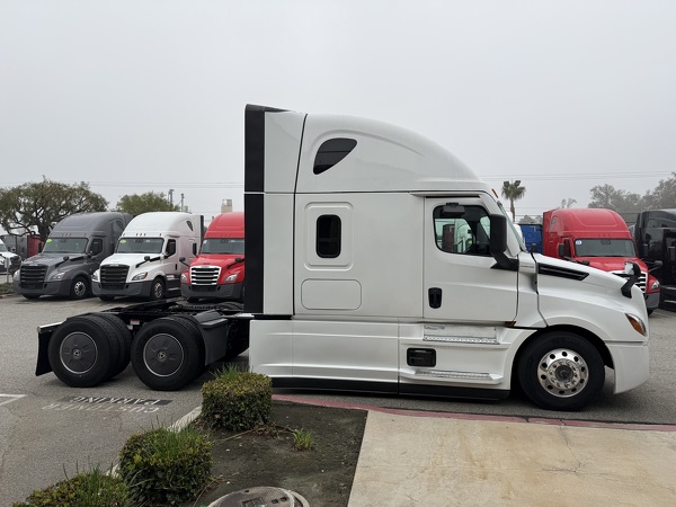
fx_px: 469
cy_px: 254
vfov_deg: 56.8
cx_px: 338
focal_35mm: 24
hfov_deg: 71.6
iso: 80
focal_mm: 6.76
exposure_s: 1/1689
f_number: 1.78
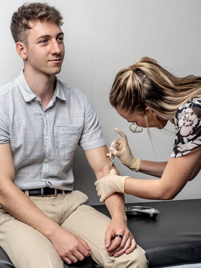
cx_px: 100
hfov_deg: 28.0
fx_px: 403
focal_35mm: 52
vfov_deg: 36.8
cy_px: 134
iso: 200
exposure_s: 1/50
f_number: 6.3
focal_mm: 26
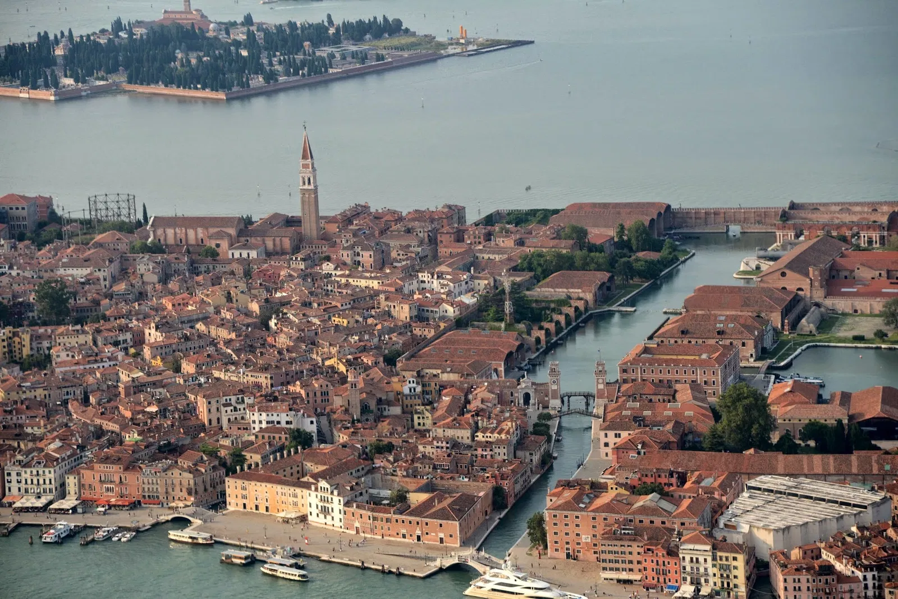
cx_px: 449
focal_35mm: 120
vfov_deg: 11.4
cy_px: 300
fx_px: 2993
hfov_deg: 17.1
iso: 400
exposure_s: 1/1000
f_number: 5.6
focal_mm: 120
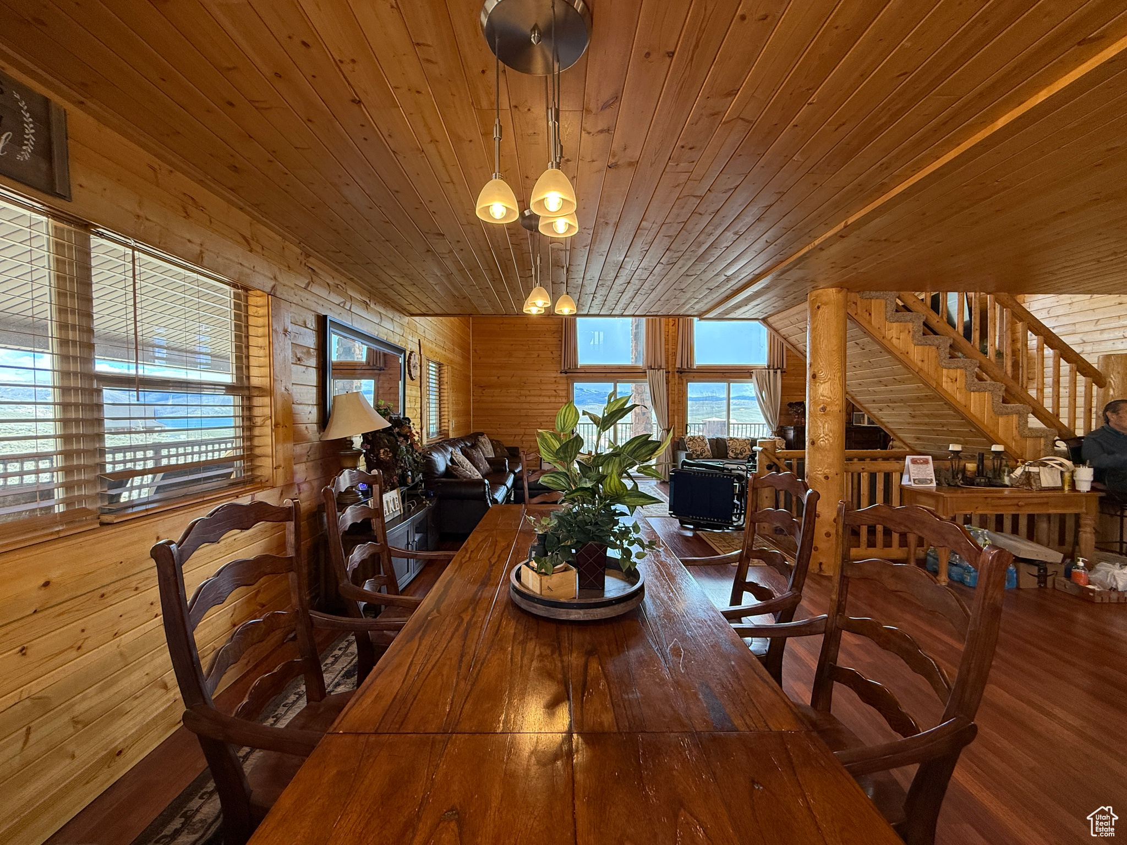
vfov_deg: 85.7
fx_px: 456
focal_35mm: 14
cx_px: 564
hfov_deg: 102.1
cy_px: 422
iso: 160
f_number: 2.2
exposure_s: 1/120
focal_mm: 2.22
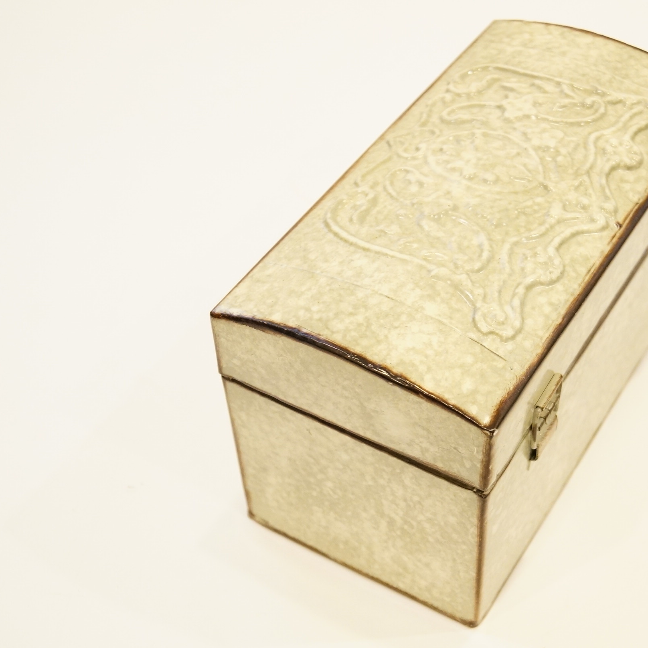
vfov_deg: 31.6
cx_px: 485
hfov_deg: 31.1
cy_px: 324
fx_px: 1144
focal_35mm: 54
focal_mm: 28
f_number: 4.5
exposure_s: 1/60
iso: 2500
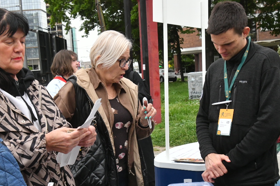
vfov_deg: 21.9
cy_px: 157
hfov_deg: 32.9
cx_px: 138
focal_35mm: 61
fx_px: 474
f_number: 9
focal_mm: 31
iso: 3200
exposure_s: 1/640
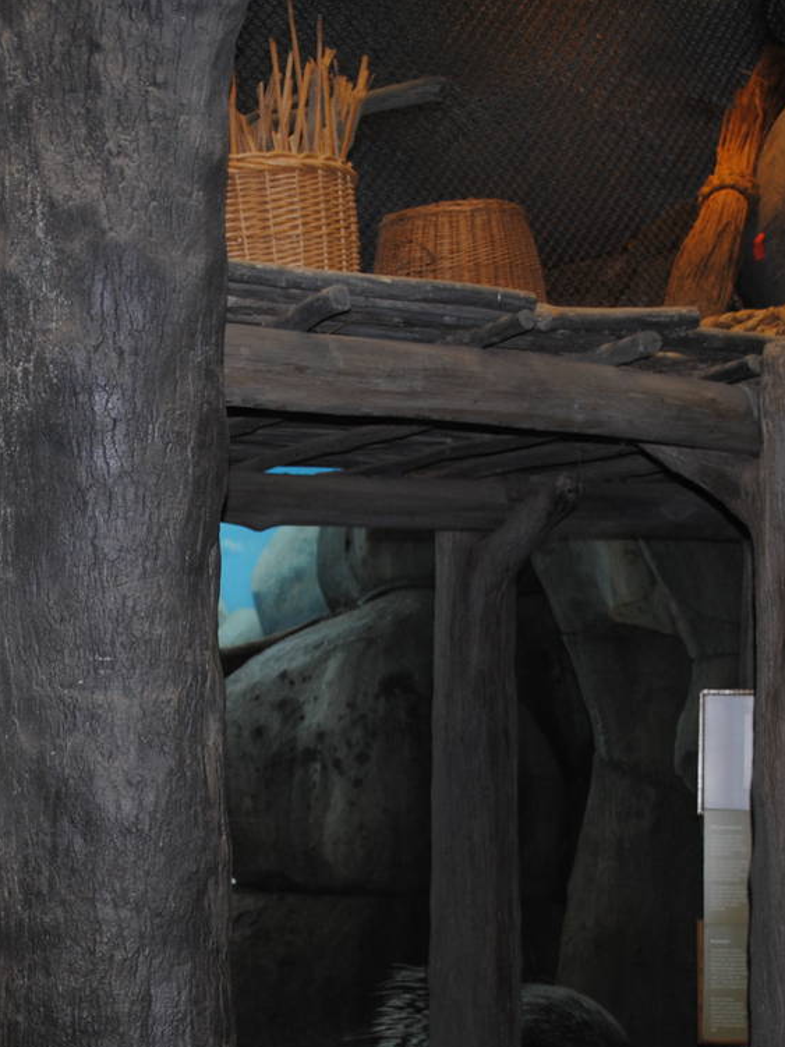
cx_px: 151
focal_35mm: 80
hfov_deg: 18.3
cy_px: 721
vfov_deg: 24.3
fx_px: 2420
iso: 200
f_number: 4.2
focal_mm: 26
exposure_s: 1/60
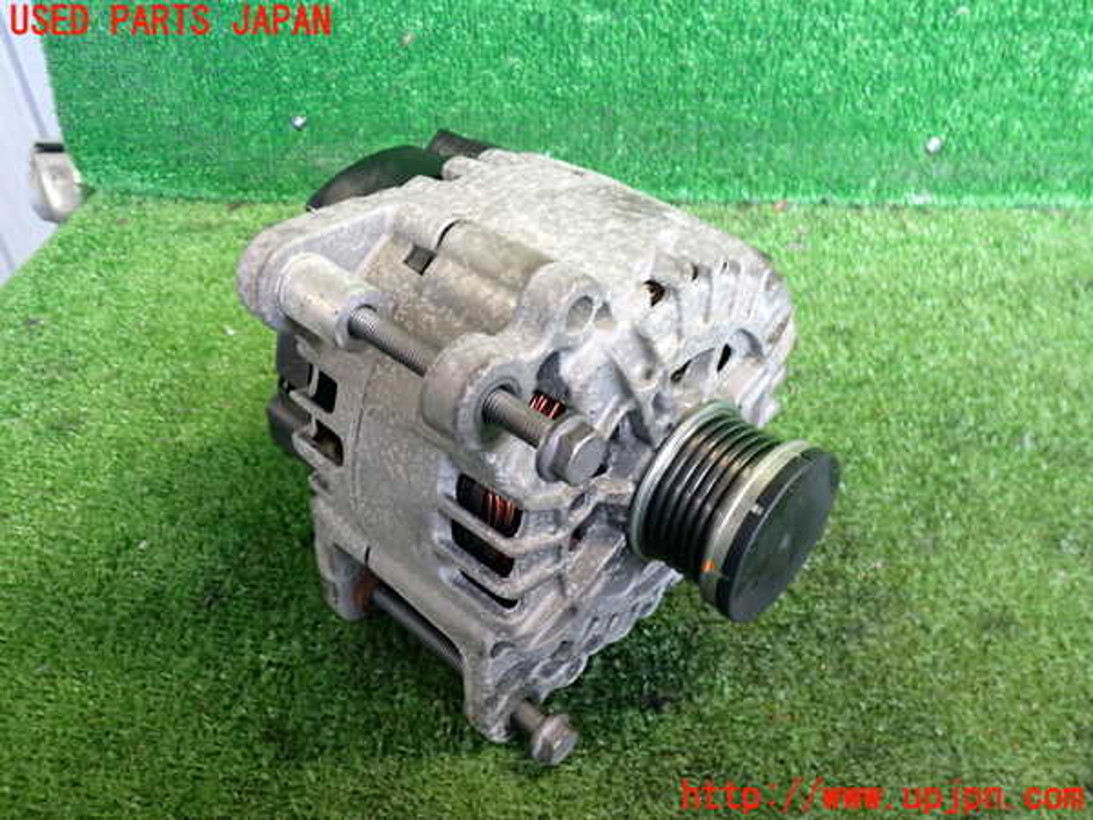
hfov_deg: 60.0
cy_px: 410
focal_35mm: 30
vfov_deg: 46.8
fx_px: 947
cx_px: 546
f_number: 2.3
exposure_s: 1/30
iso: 320
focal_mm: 5.4
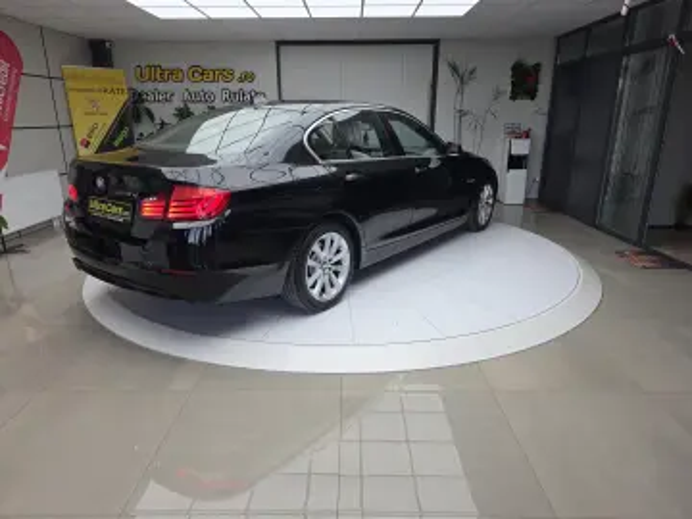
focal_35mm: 23
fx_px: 460
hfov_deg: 73.9
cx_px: 346
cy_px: 260
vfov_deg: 58.9
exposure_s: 1/100
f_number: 1.7
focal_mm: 6.25
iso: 16
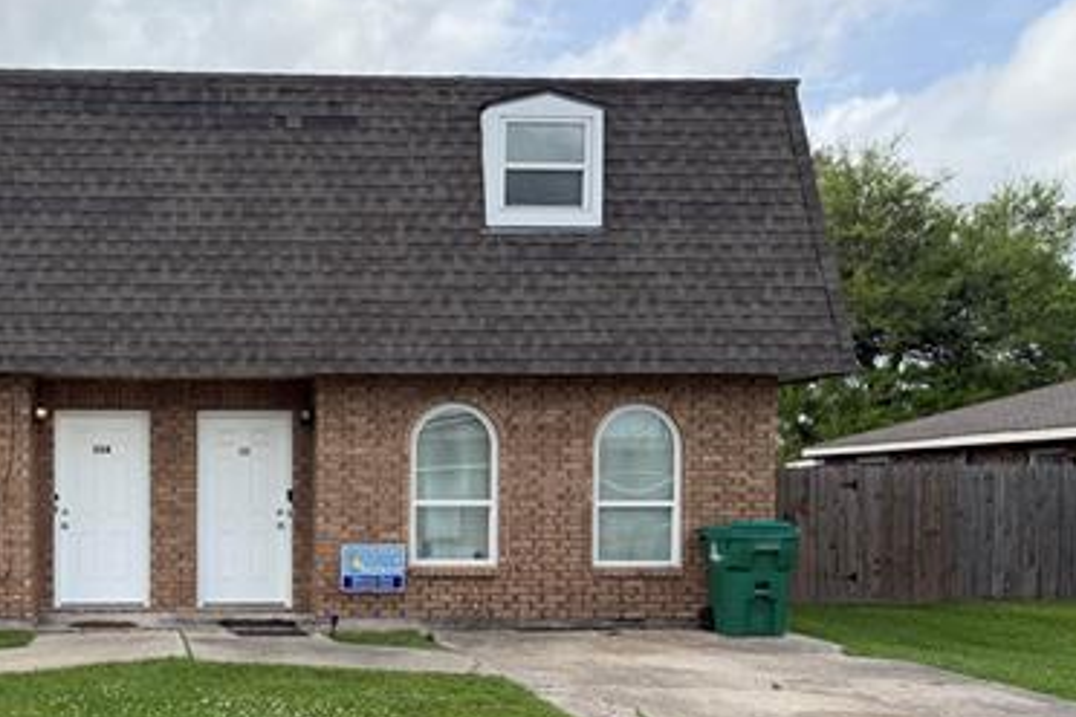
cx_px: 176
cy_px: 526
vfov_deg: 30.7
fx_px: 1285
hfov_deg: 42.8
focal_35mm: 43
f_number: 1.78
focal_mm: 6.76
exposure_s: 1/3279
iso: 100
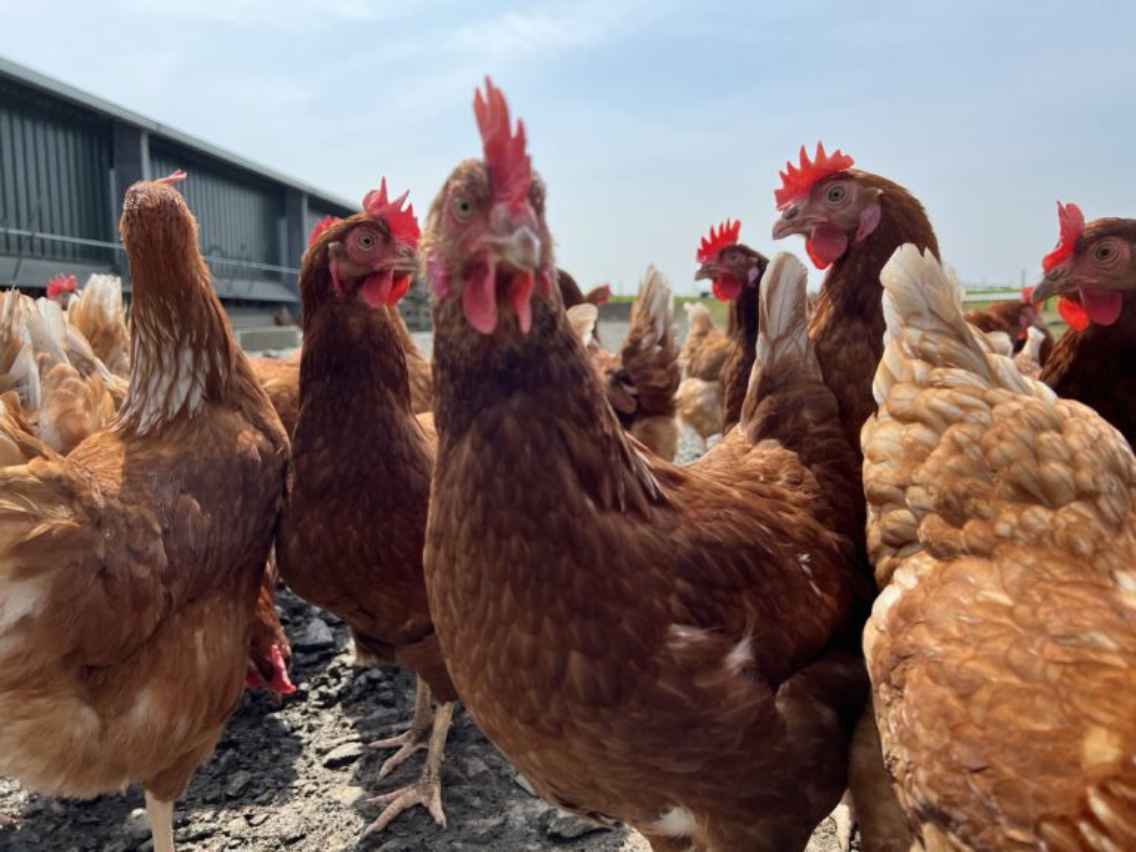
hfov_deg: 67.3
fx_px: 853
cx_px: 568
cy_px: 426
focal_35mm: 26
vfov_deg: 53.1
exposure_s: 1/2045
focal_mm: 5.7
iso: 50
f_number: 1.5
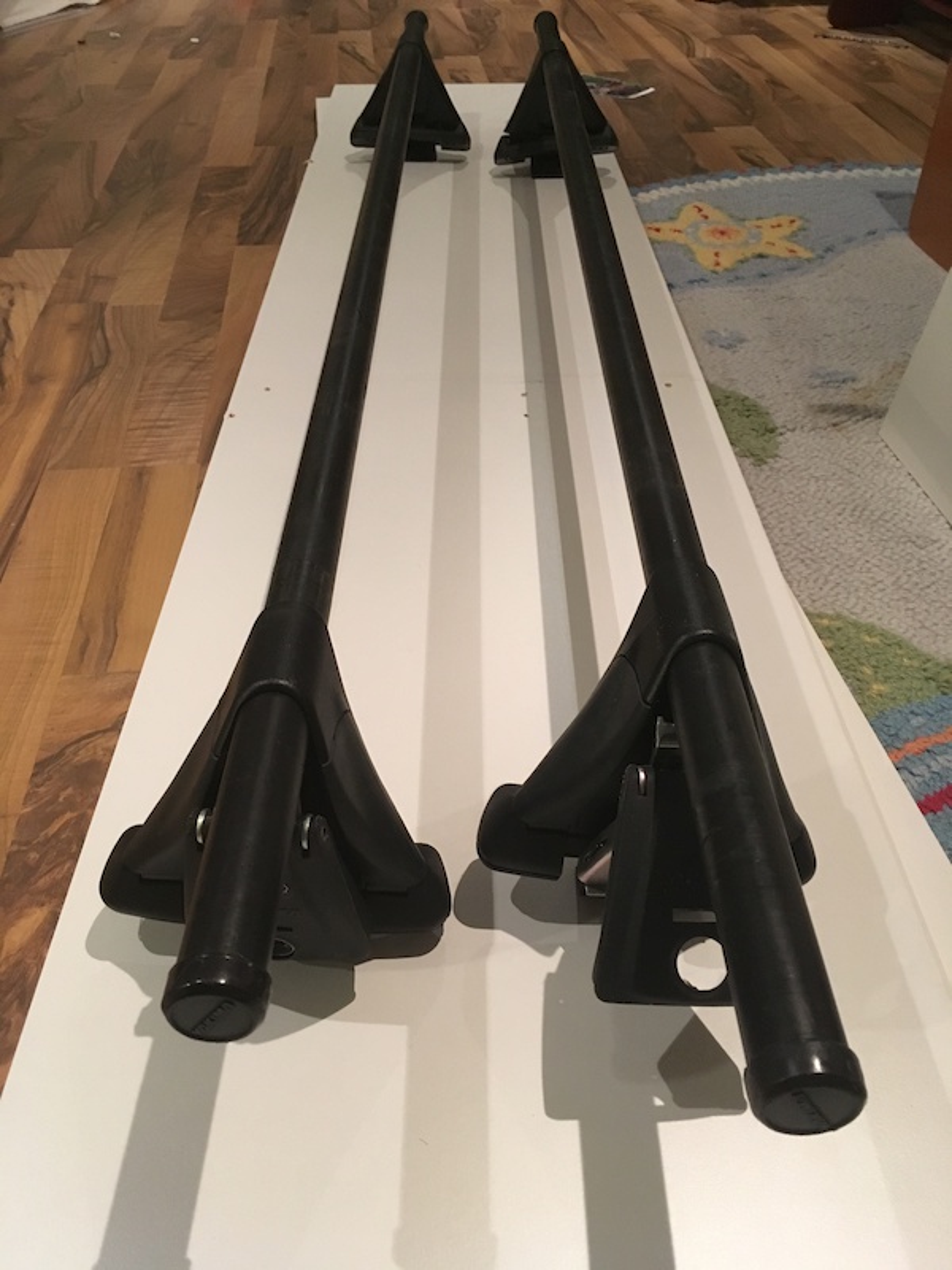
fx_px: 1063
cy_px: 635
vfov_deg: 61.7
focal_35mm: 29
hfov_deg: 48.2
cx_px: 476
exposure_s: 1/20
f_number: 2.2
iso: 200
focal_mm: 4.15
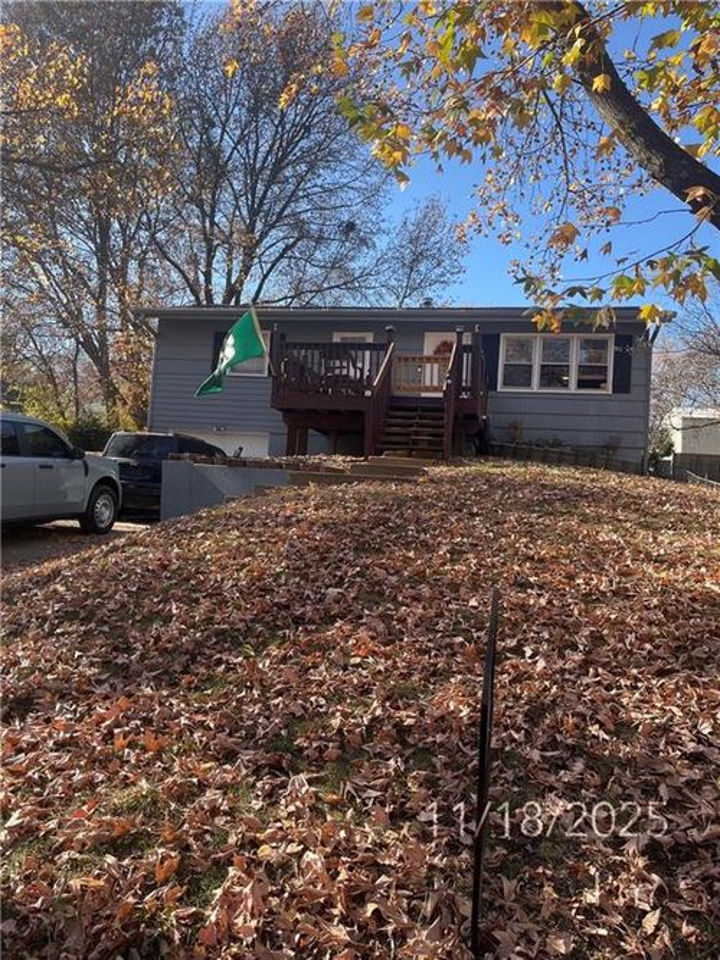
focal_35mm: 26
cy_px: 480
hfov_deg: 53.0
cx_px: 360
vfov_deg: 67.3
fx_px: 721
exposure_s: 1/845
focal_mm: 5.1
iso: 50
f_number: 1.6
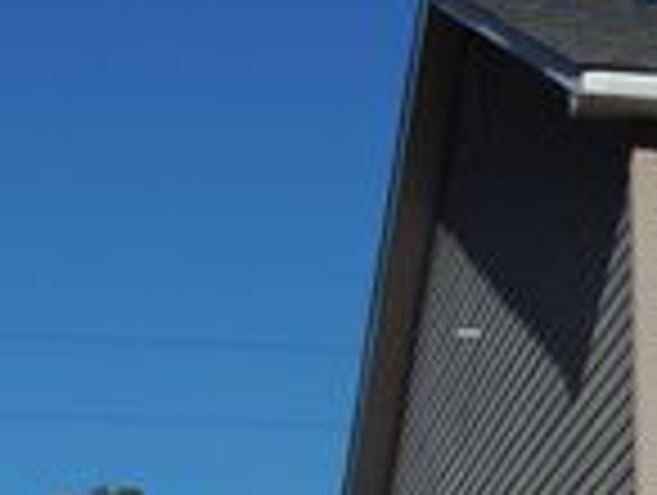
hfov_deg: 12.7
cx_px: 981
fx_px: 2795
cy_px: 736
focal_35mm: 147
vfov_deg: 9.8
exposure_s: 1/1600
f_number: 4.8
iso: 100
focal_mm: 7.6
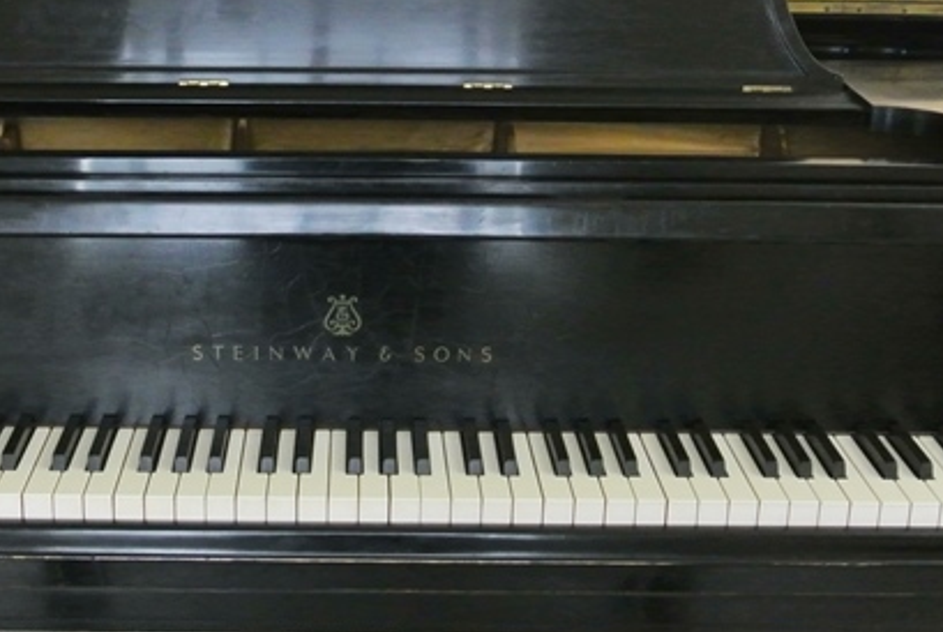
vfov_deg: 20.6
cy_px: 430
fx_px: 1731
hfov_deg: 30.3
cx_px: 323
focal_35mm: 66
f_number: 3.5
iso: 800
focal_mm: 10
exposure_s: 1/40
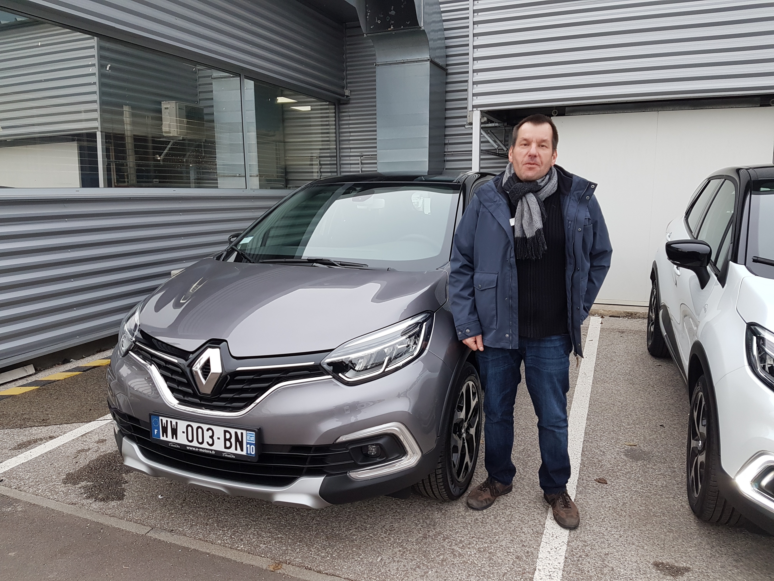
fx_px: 581
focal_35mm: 26
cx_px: 387
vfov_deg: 53.1
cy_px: 290
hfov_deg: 67.3
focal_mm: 4.2
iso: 64
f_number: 1.7
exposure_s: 1/100
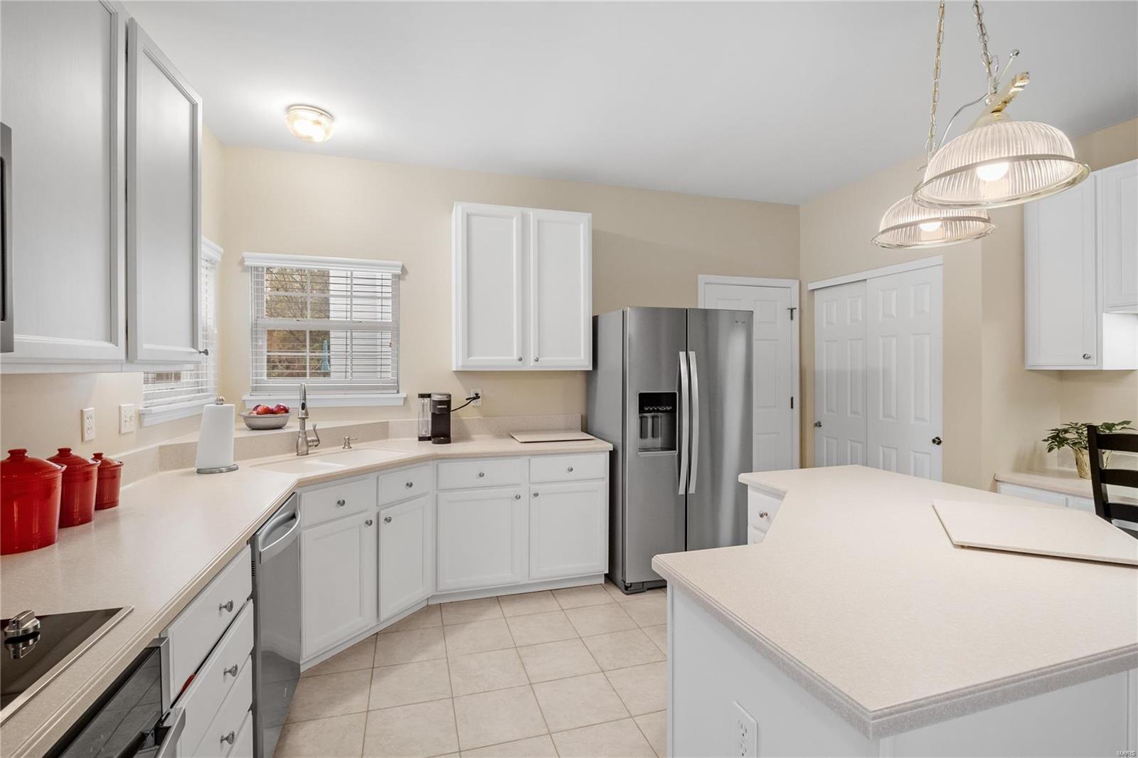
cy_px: 379
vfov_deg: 73.7
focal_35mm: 16
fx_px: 506
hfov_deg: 96.7
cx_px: 569
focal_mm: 8
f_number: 6.3
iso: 400
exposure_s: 1/13
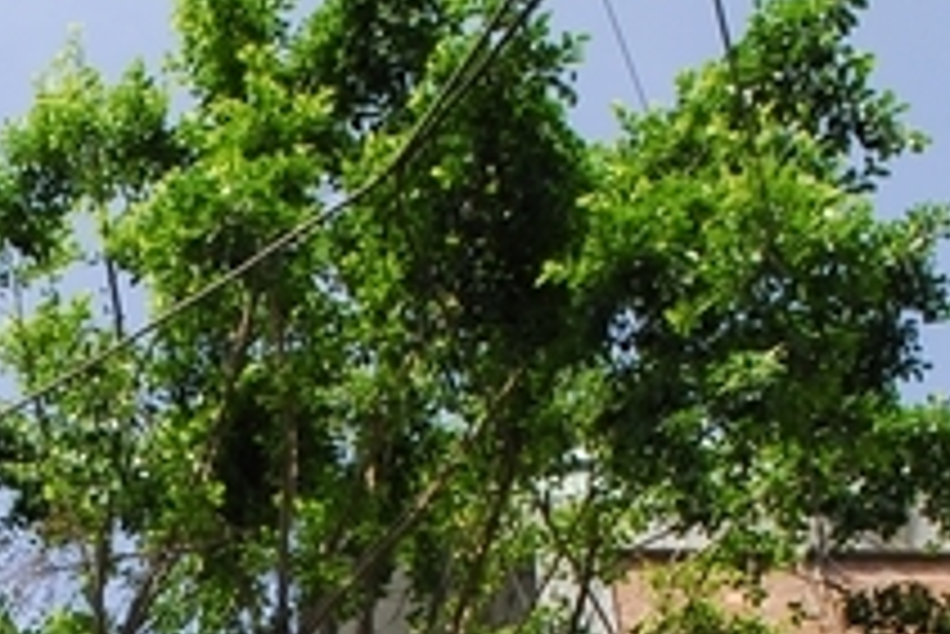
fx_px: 2236
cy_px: 951
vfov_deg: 15.0
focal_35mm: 85
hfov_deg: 23.0
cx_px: 0
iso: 100
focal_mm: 17
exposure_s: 1/80
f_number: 10
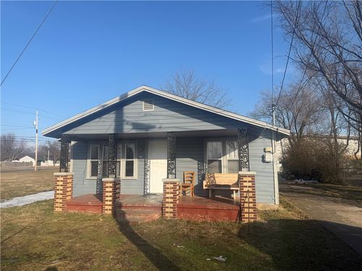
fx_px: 251
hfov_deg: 71.6
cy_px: 136
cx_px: 181
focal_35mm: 24
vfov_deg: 56.8
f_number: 1.78
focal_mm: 6.76
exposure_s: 1/3584
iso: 80
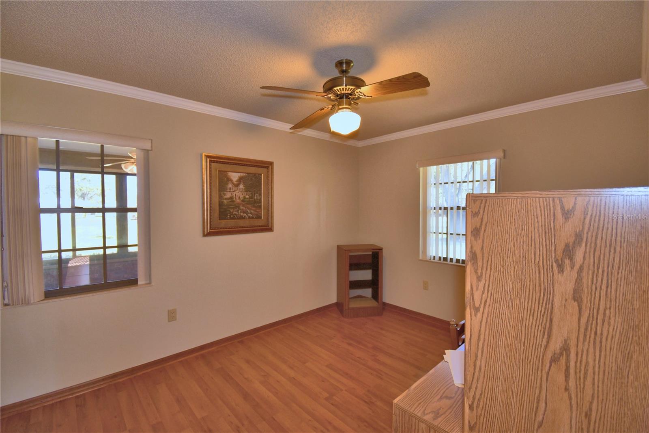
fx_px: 270
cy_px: 216
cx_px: 324
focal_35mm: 15
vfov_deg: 77.3
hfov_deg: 100.4
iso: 250
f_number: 4.5
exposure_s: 1/30
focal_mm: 10
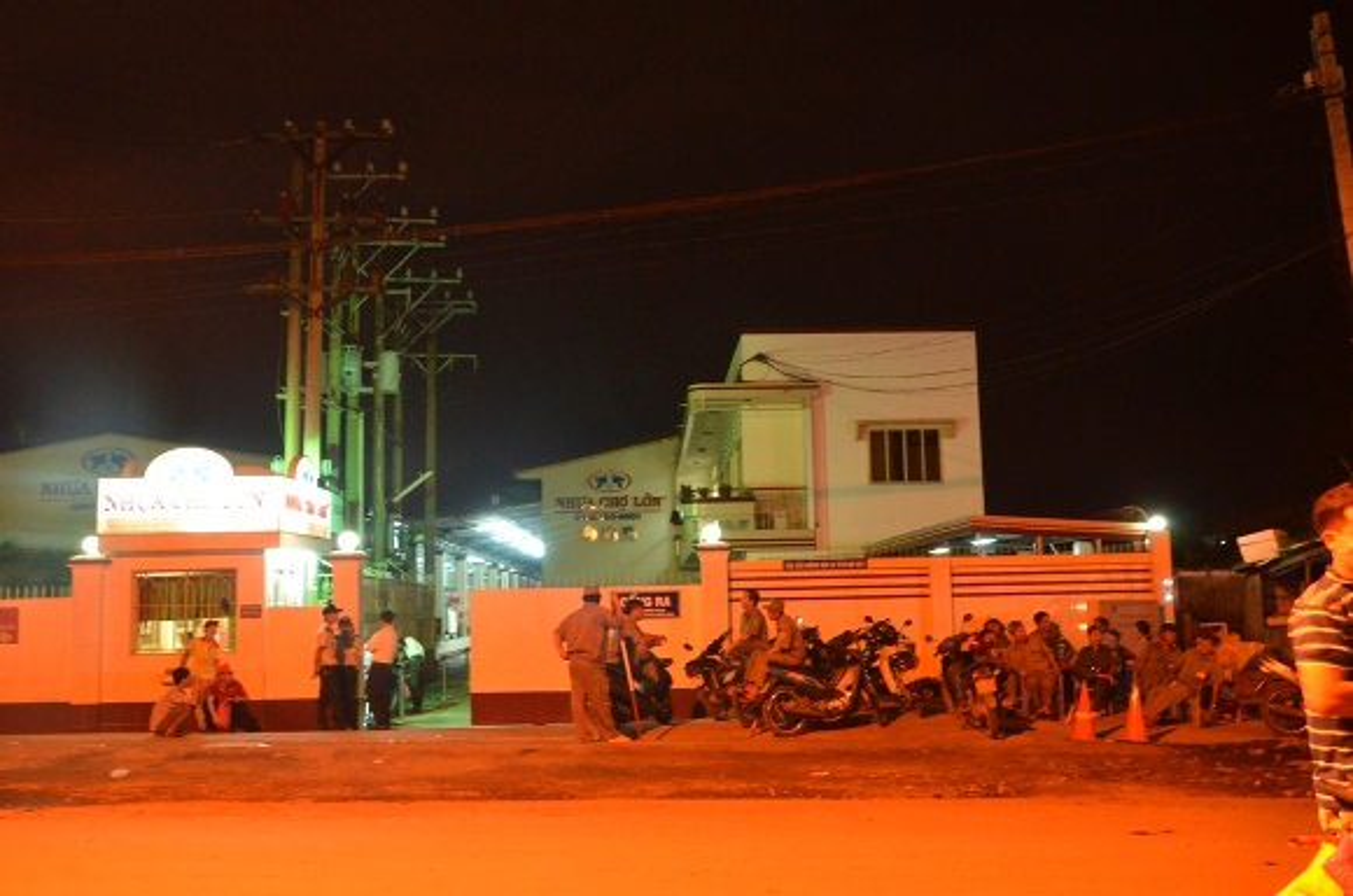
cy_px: 448
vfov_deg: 39.8
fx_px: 1238
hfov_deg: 57.3
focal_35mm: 33
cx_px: 676
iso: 2000
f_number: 5.6
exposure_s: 1/5
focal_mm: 22
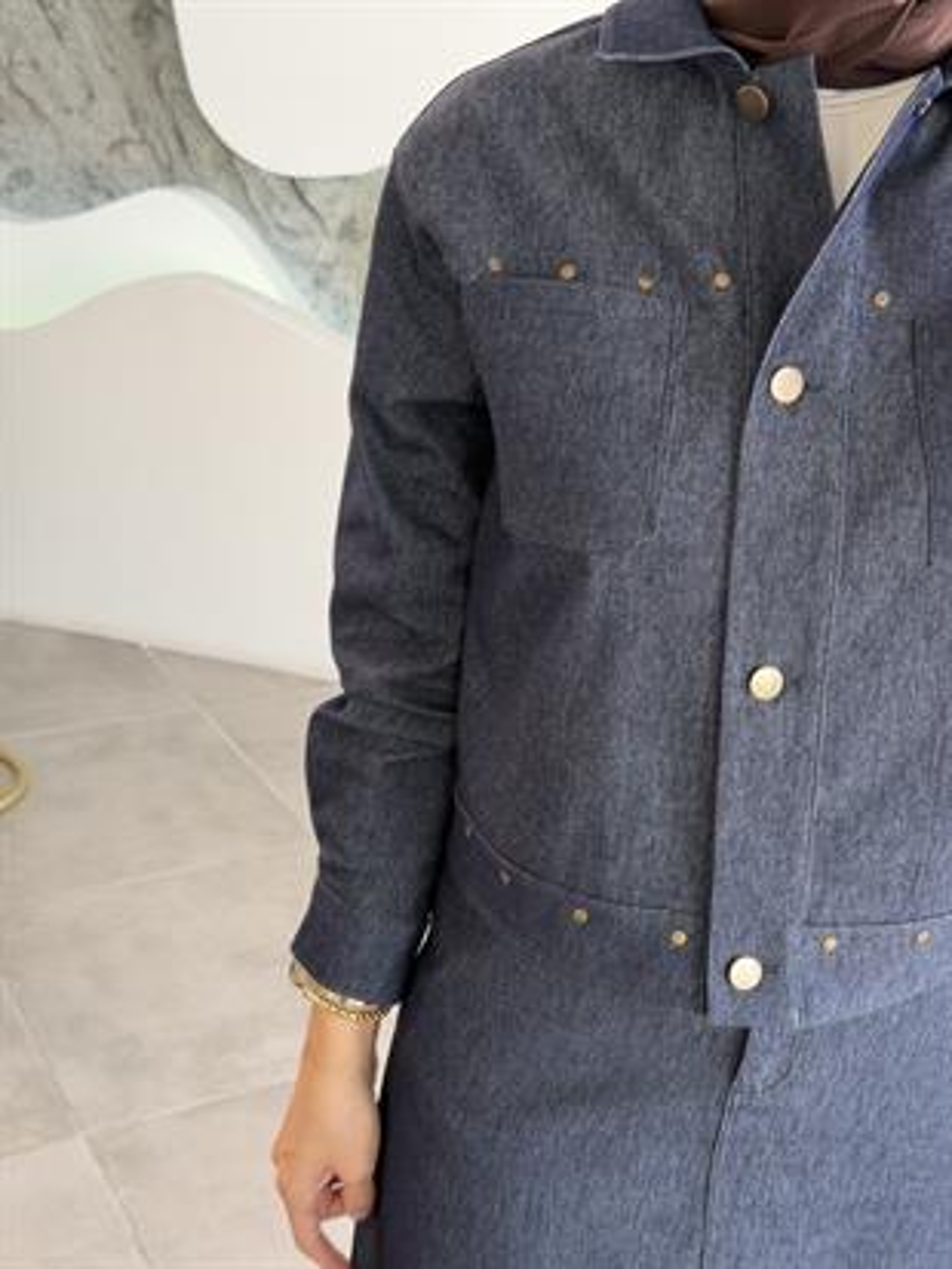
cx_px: 476
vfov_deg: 39.6
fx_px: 1759
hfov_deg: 30.3
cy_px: 634
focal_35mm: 48
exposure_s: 1/98
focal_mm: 6.76
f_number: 1.78
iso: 50
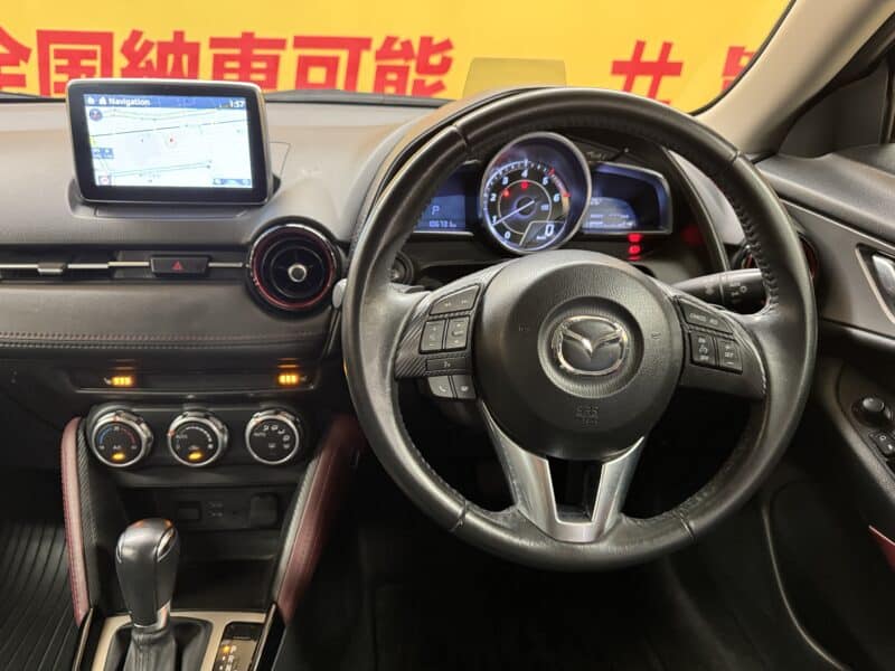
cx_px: 448
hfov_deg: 71.6
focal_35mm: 24
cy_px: 336
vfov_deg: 56.8
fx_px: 621
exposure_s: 1/56
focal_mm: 6.76
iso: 800
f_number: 1.78
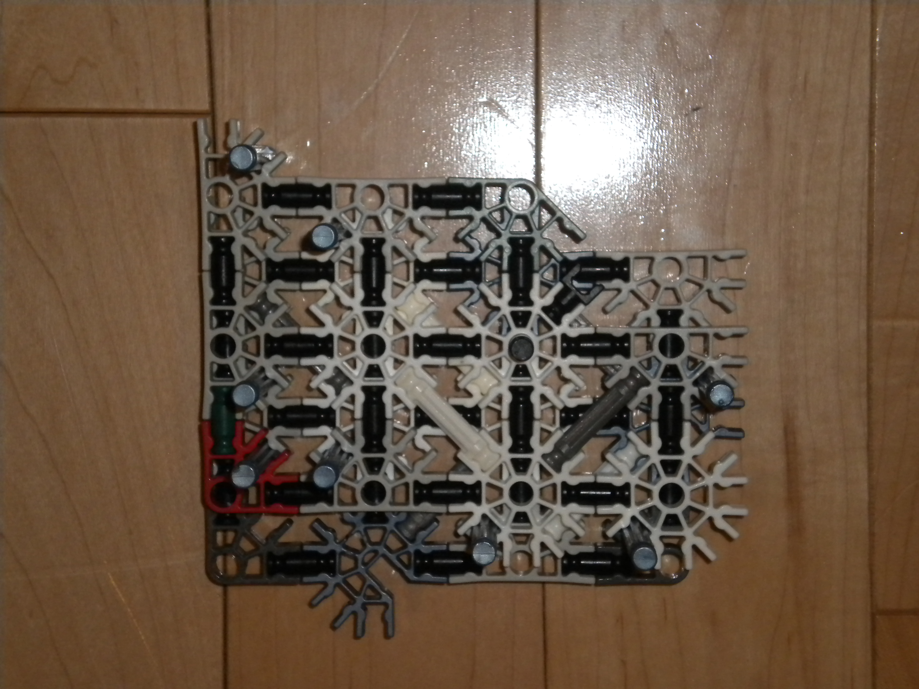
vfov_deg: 18.7
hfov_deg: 24.7
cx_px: 460
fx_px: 2097
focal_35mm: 79
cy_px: 344
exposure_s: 1/60
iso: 400
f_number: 5.1
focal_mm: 14.3
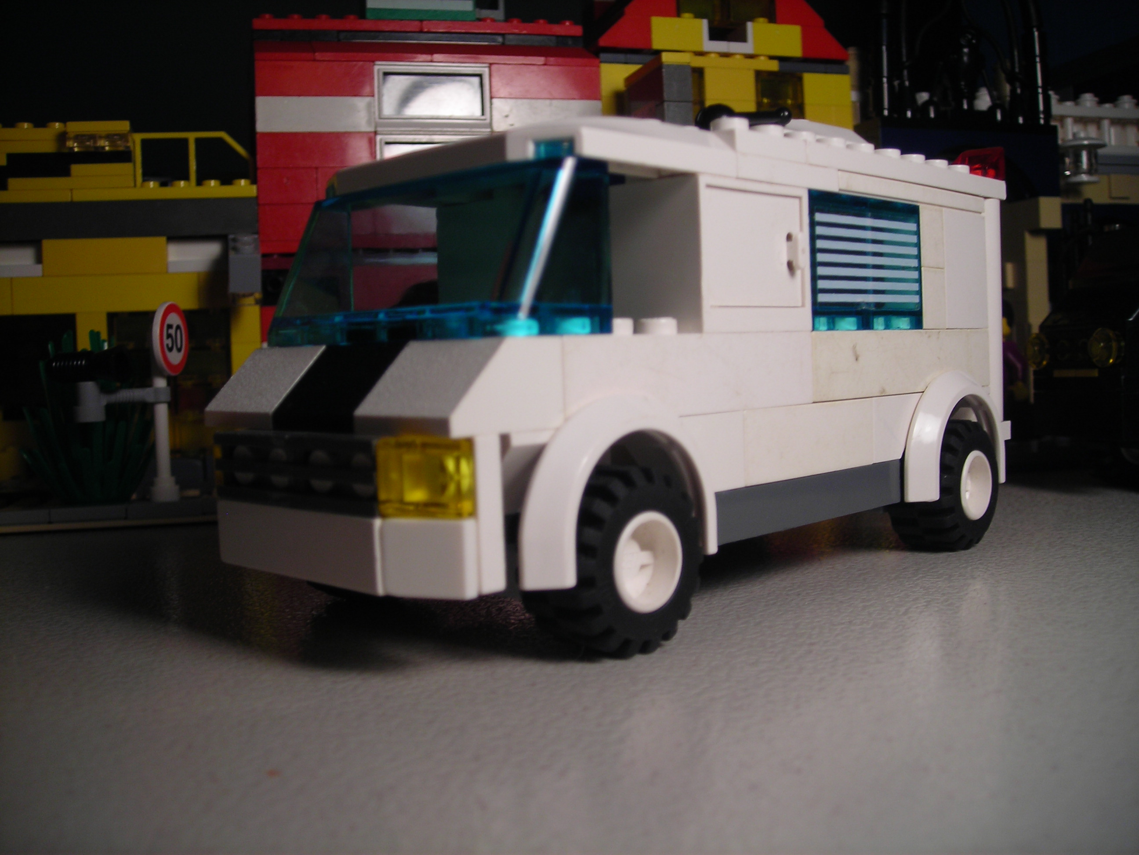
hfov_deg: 49.0
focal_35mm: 38
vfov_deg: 37.7
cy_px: 428
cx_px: 570
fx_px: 1250
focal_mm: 6.3
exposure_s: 1/60.8
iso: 50
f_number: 3.2
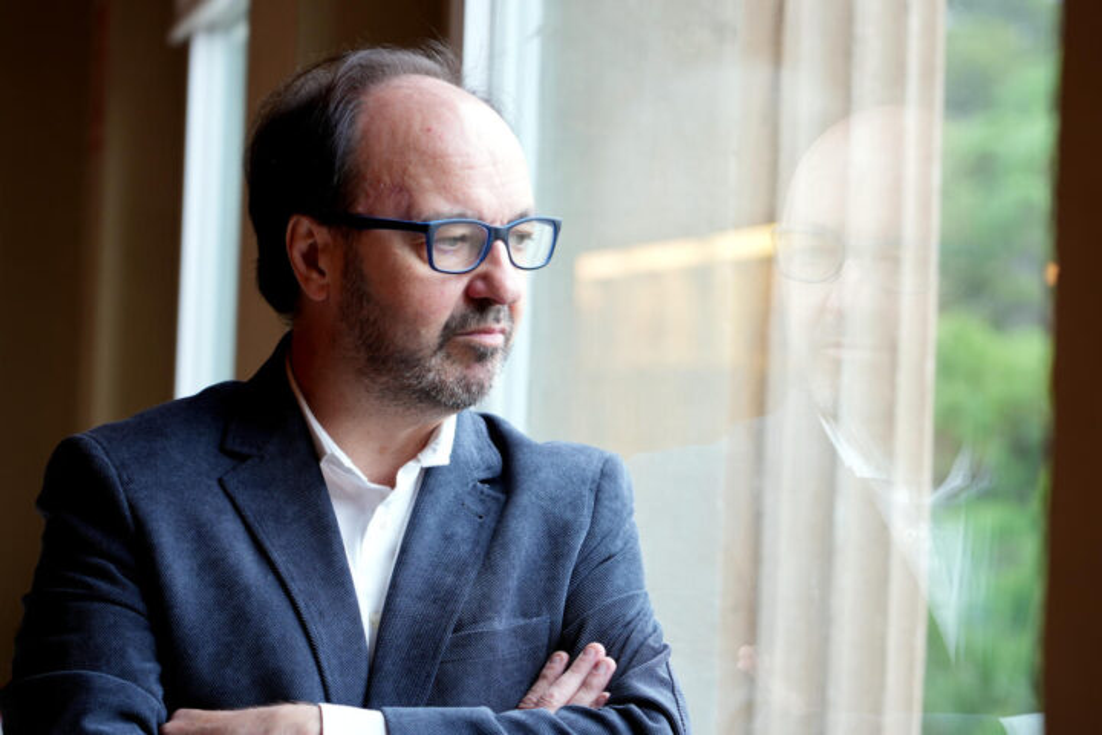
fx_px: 2755
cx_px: 551
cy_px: 368
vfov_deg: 15.2
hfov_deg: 22.6
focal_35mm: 90
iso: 500
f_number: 4
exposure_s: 1/125
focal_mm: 90
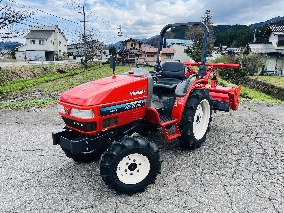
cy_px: 106
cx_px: 142
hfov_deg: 67.3
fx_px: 213
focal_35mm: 26
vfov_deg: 53.1
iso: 50
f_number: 1.6
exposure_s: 1/1151
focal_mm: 5.1
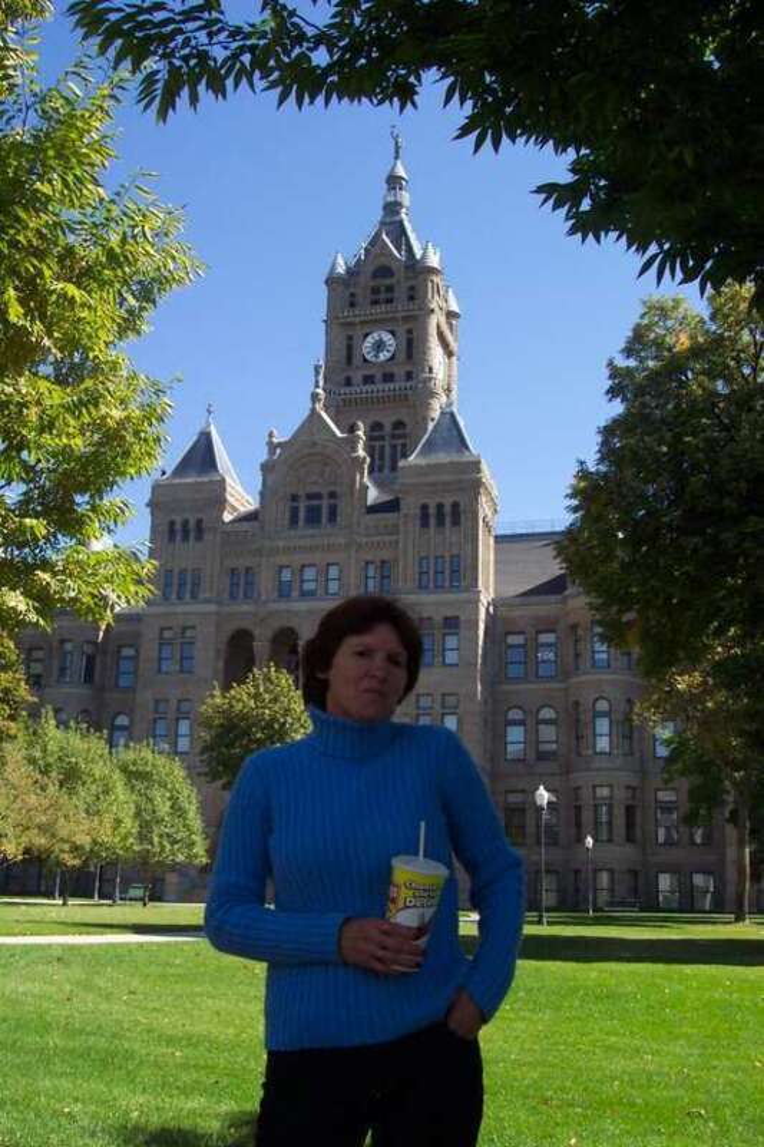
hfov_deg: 35.0
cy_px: 574
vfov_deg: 50.7
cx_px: 382
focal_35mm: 38
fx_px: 1210
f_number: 4.8
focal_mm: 8
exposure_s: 1/350
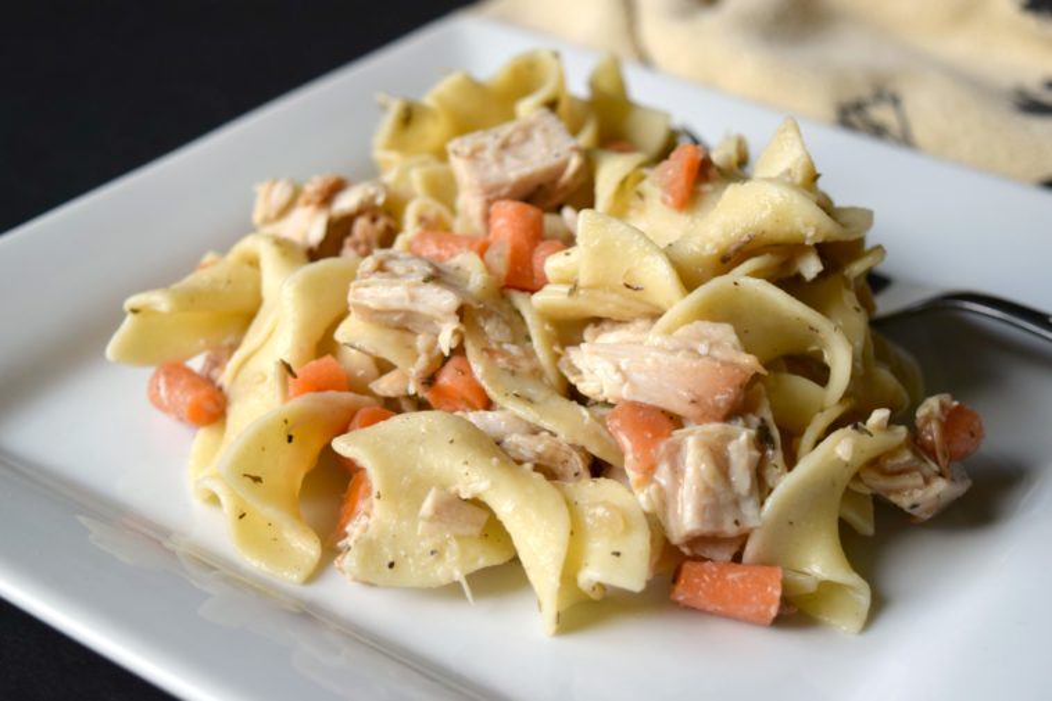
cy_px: 350
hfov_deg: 31.9
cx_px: 526
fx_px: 1840
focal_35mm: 63
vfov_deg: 21.6
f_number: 5
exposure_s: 1/60
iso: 450
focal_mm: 42
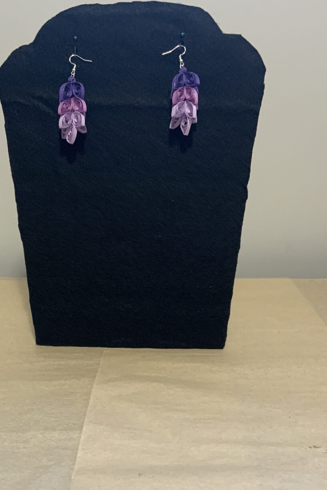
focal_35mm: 45
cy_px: 279
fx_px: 613
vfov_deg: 43.5
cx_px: 101
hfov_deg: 29.6
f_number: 1.8
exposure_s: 1/60
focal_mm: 3
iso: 125
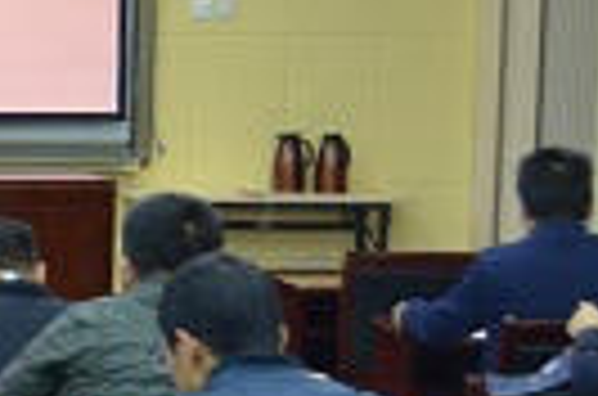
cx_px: -602
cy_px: 202
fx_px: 2768
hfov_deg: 11.2
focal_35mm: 167
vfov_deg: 8.2
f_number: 4
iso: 1250
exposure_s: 1/60
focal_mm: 27
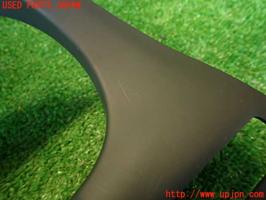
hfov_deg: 69.4
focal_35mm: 25
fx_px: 192
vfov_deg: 54.9
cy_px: 100
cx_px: 133
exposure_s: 1/30
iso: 320
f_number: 2
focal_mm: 4.5
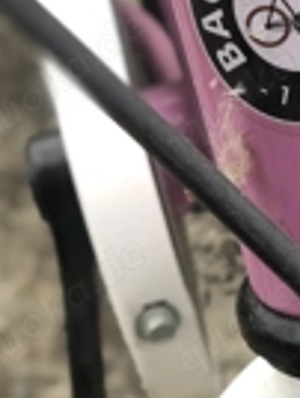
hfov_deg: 9.5
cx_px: 371
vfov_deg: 12.7
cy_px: 125
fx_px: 1785
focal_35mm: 155
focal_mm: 6
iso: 16
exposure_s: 1/60
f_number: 2.4
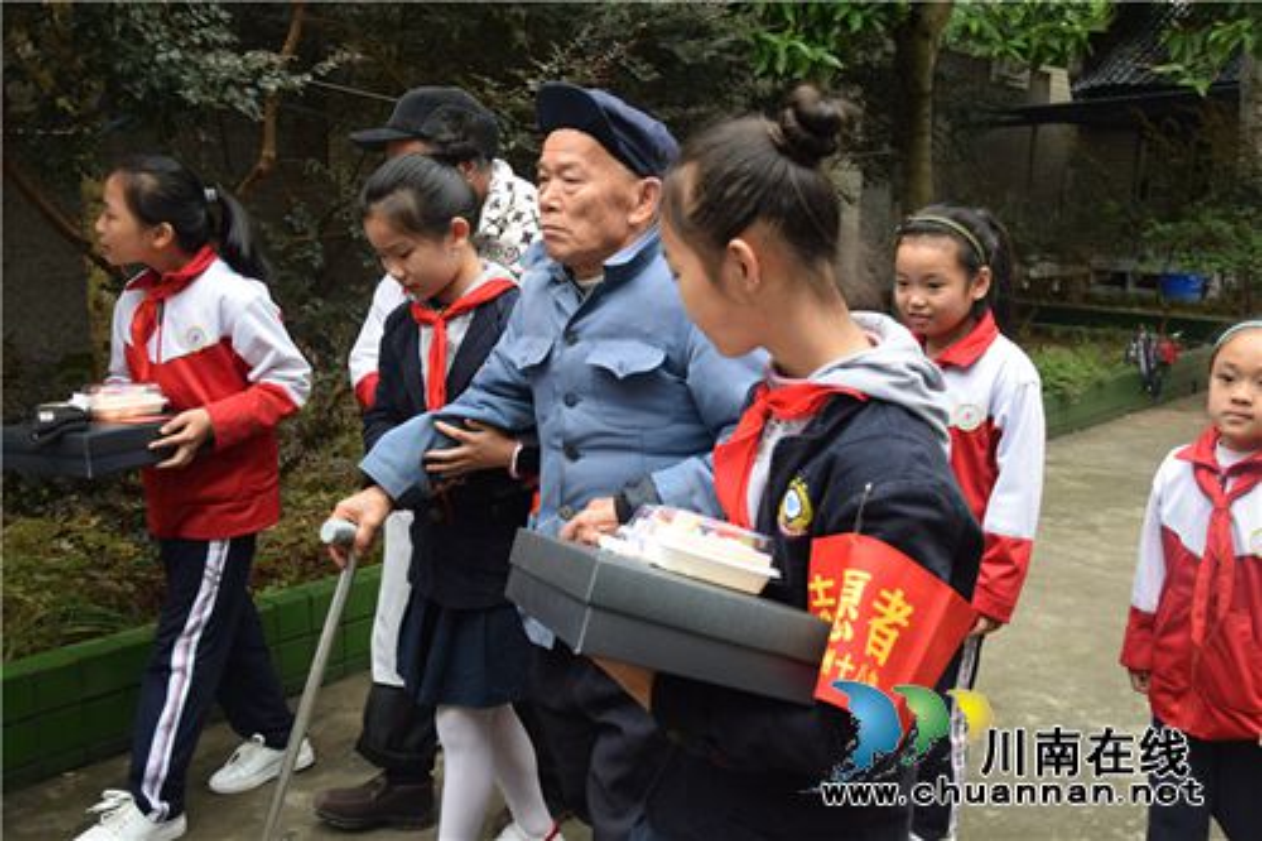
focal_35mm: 33
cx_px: 631
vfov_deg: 39.9
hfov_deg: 57.2
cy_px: 420
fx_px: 1156
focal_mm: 22
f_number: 3.8
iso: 800
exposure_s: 1/500
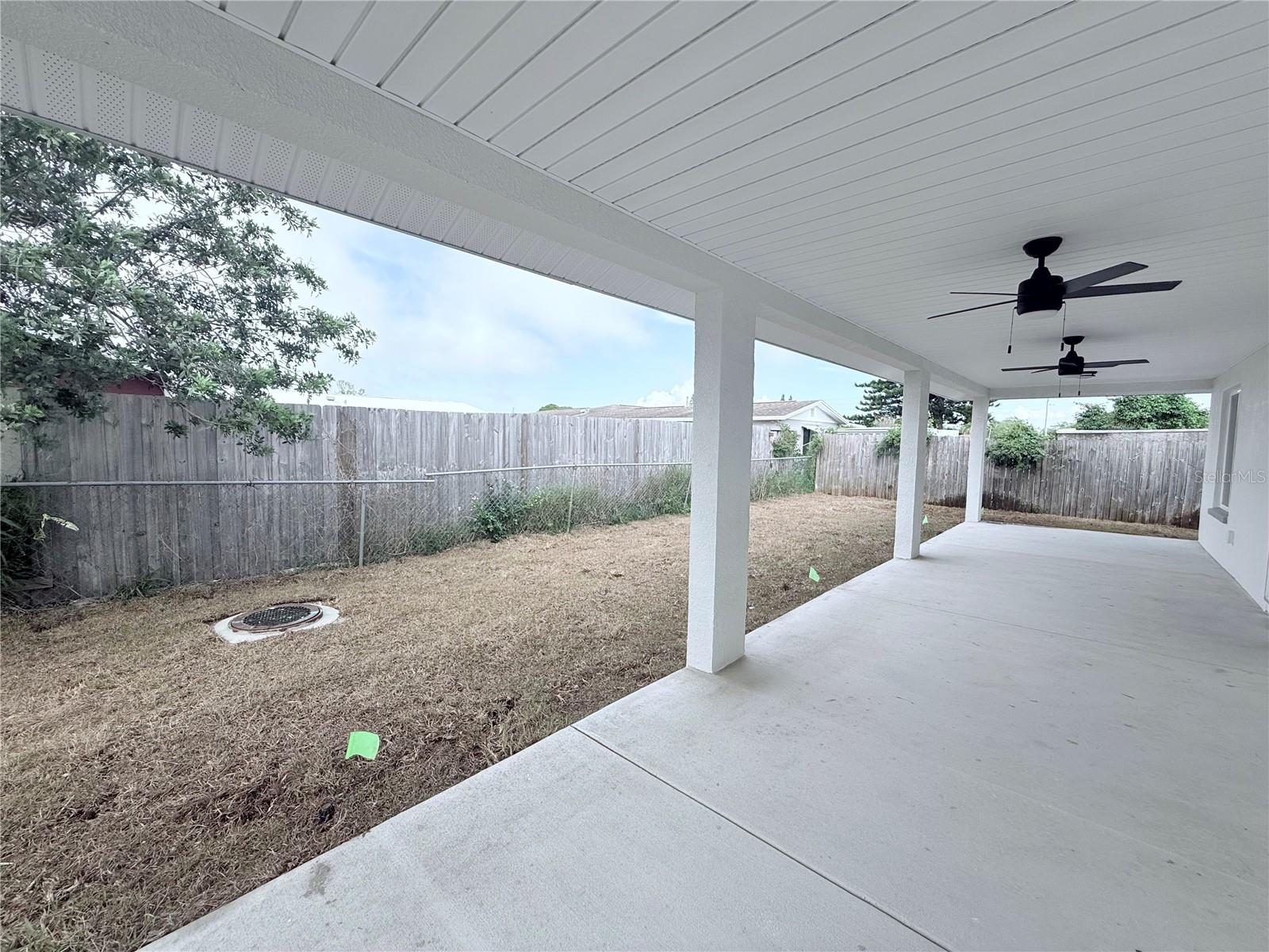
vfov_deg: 85.7
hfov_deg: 102.1
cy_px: 476
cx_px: 634
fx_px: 513
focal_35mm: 14
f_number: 2.2
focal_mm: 2.22
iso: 50
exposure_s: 1/1464
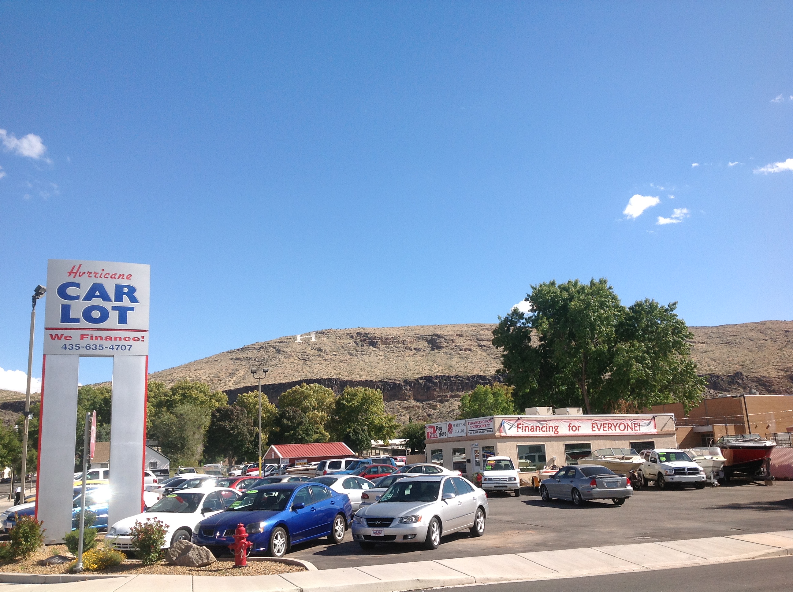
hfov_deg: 52.7
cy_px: 296
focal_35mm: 35
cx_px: 396
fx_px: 801
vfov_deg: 40.6
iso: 80
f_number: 2.4
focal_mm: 4.28
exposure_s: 1/1681
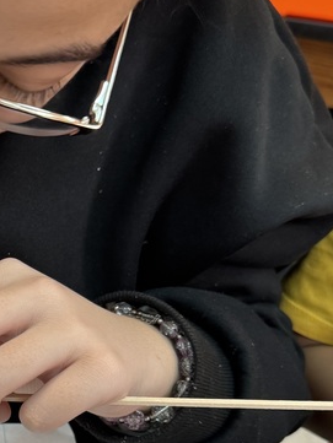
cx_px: -41
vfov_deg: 28.1
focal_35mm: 68
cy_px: 339
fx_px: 872
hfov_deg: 20.5
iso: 200
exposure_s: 1/60
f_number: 1.78
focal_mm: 6.76
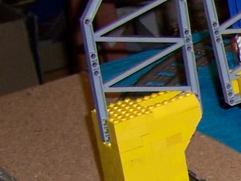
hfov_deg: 9.6
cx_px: 587
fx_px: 1267
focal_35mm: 182
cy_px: 272
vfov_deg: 8.0
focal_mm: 6.2
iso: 80
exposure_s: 1/60
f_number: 2.8
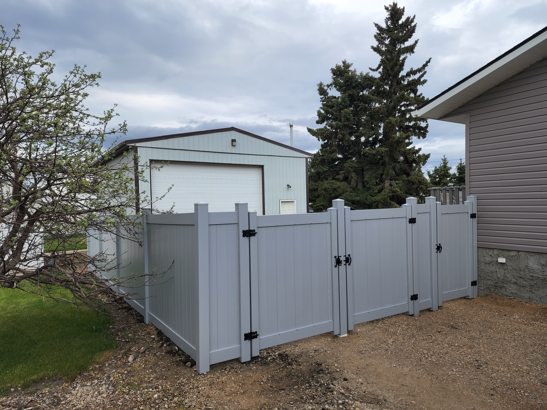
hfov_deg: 73.9
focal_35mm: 23
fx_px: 363
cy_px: 205
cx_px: 274
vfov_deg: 58.9
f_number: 1.8
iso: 12
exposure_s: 1/485
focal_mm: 6.4
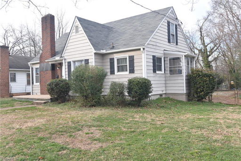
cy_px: 80
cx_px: 120
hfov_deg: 54.4
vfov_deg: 37.8
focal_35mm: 35
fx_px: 234
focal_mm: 35
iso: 640
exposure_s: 1/320
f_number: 9
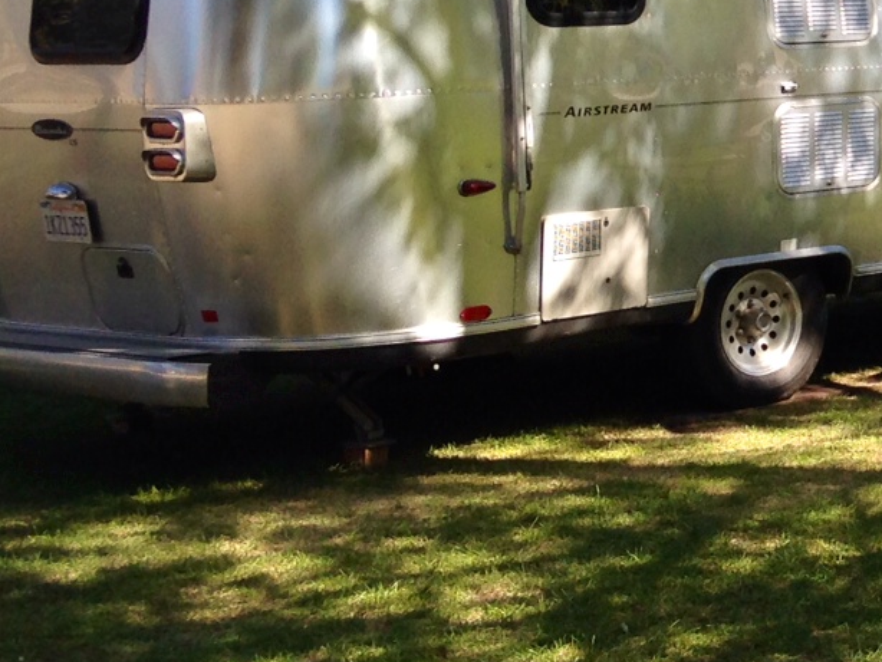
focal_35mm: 110
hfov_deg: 16.4
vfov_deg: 13.3
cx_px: 1299
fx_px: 2804
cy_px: -10
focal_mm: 4.12
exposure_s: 1/480
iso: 50
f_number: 2.4
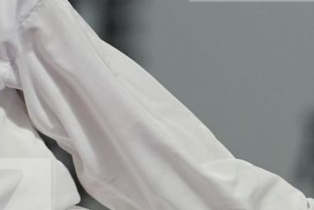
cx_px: 274
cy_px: 241
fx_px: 13612
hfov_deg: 1.3
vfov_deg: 0.9
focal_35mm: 1560
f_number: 2.8
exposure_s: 1/1000
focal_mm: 200
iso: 1250
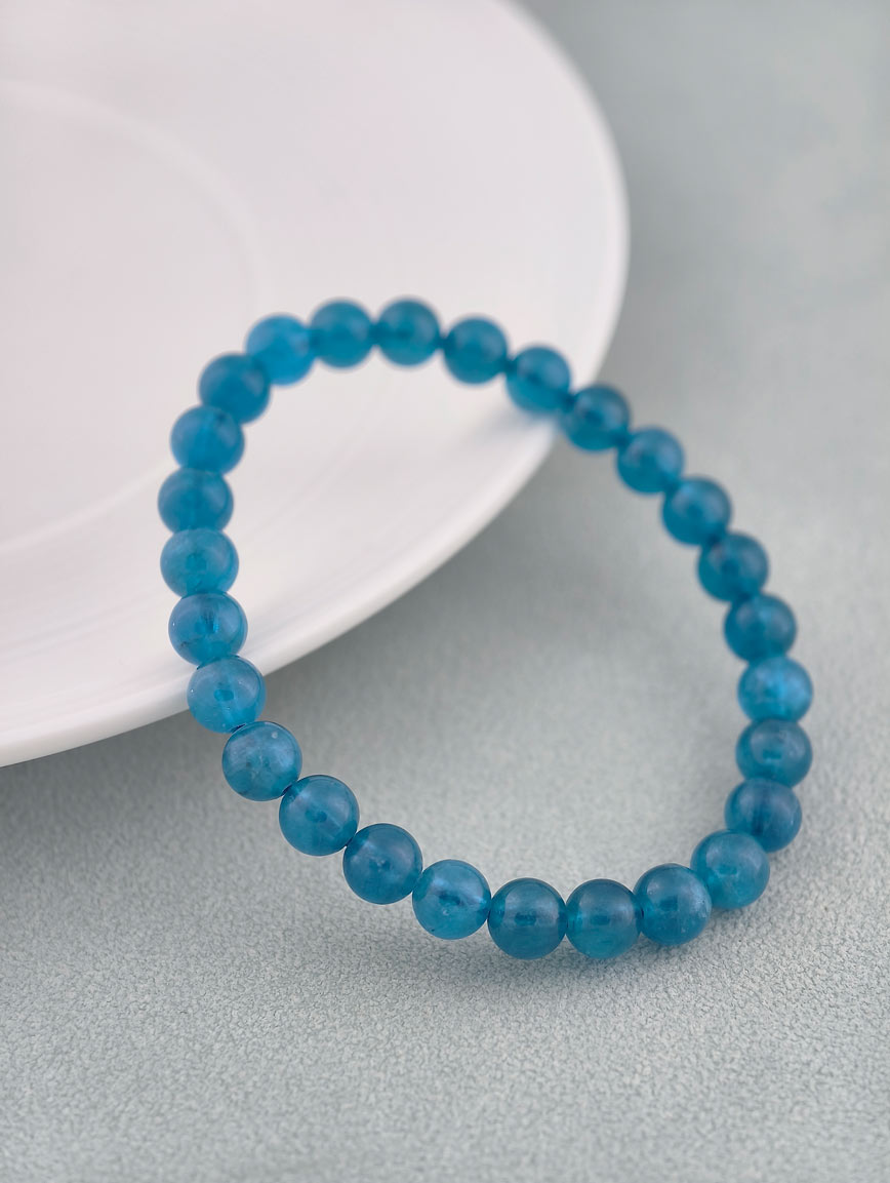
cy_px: 592
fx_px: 2907
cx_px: 445
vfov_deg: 23.0
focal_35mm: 85
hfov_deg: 17.4
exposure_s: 1/160
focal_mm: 22.48
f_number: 2.67
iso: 125
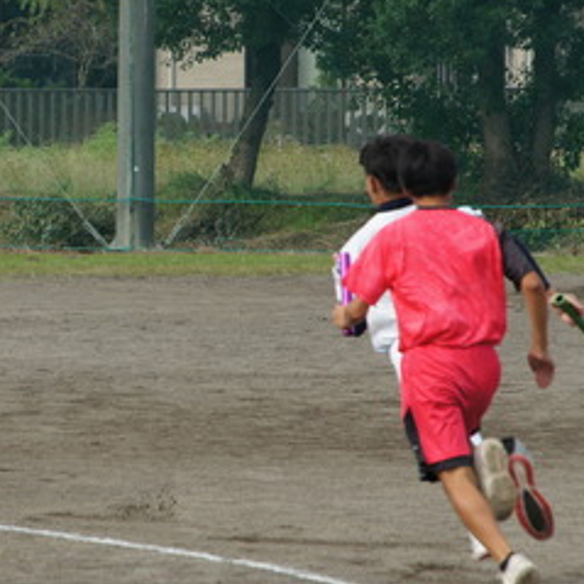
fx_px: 7406
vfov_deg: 4.5
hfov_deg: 4.5
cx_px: 132
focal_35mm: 388
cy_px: 309
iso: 200
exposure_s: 1/320
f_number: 7.1
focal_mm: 152
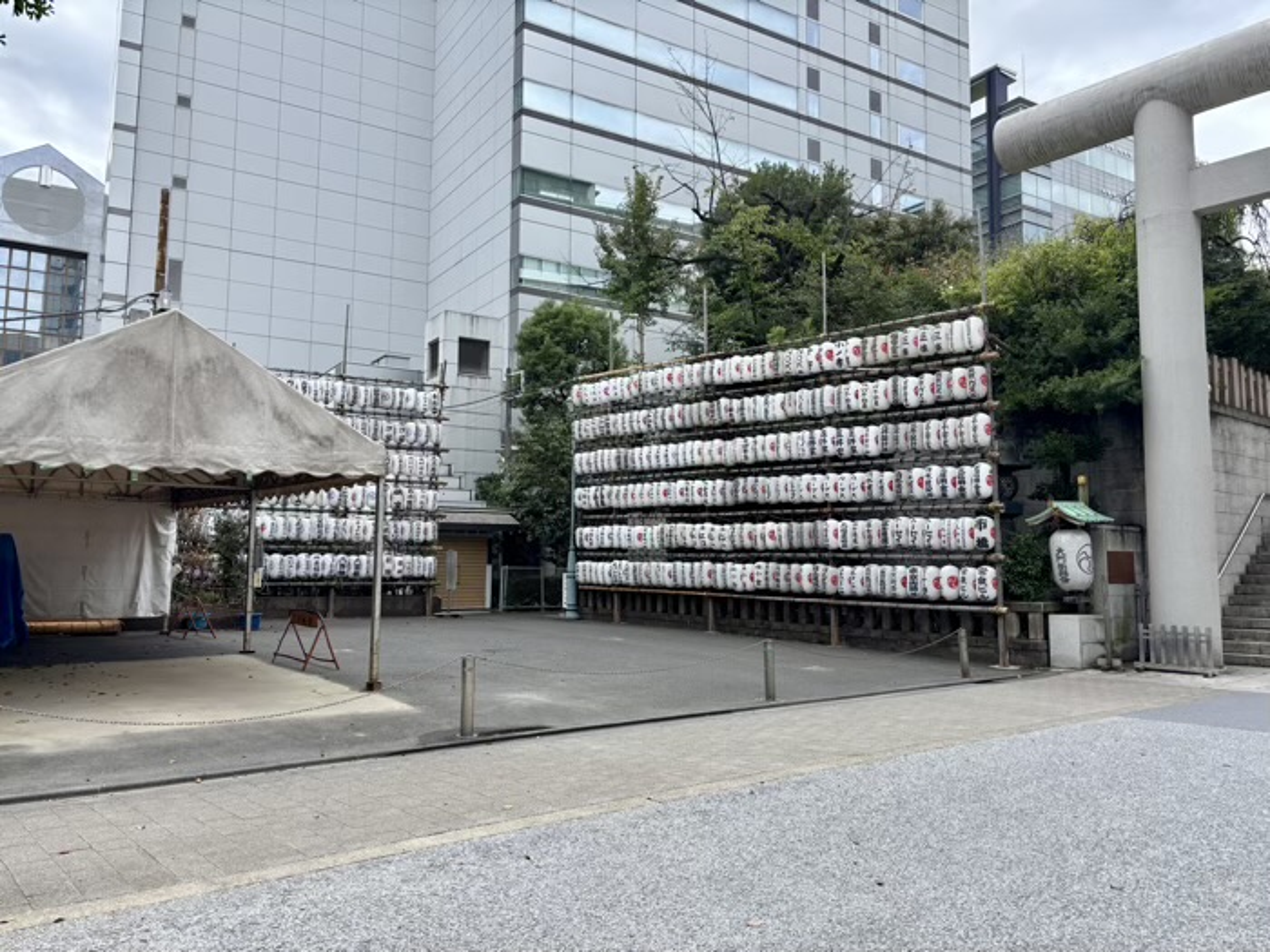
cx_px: 635
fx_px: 954
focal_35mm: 26
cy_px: 476
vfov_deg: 53.1
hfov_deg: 67.3
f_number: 1.6
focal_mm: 5.96
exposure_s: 1/1477
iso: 50
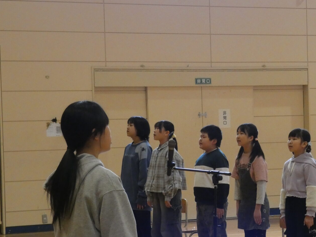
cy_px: 149
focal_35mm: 141
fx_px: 1287
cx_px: 210
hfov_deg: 14.0
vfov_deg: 10.5
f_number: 4.8
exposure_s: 1/80
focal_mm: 17.5
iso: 800
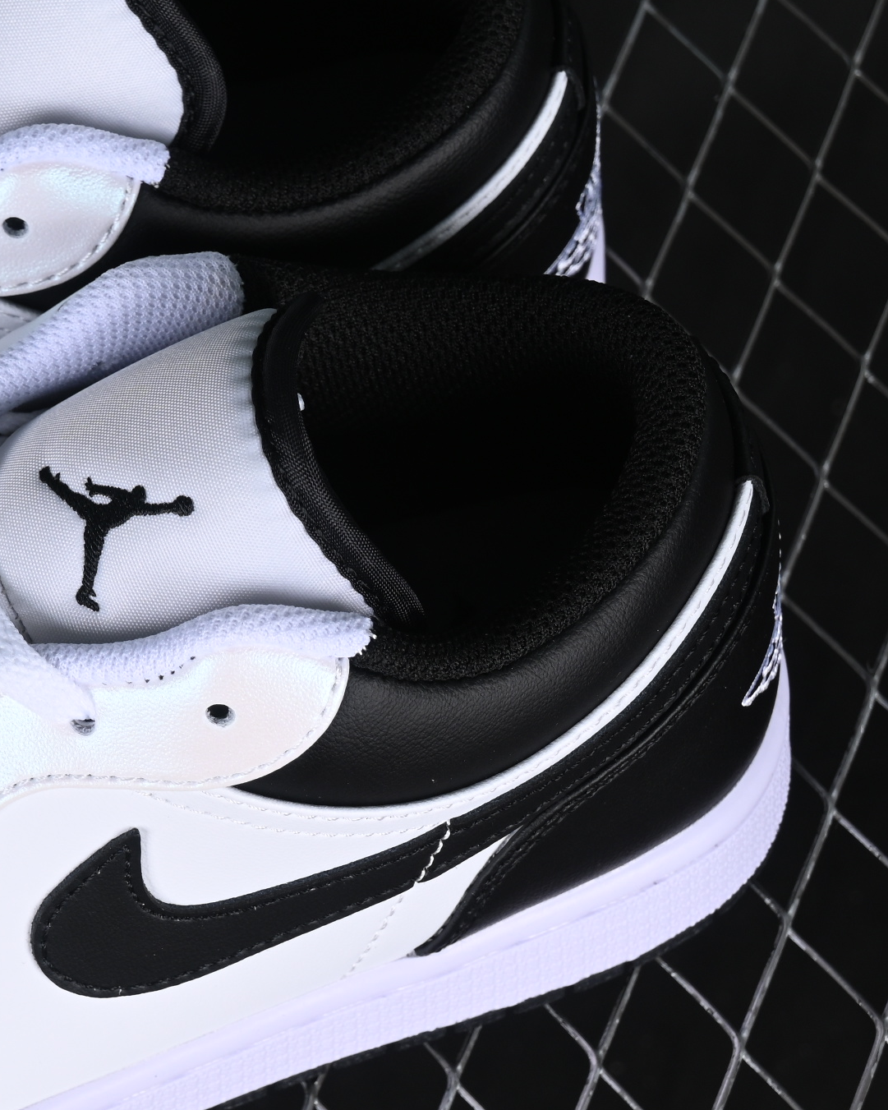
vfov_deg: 13.3
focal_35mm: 145
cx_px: -143
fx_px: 4763
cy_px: 568
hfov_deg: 10.5
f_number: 8
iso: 160
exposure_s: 1/60
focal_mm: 50
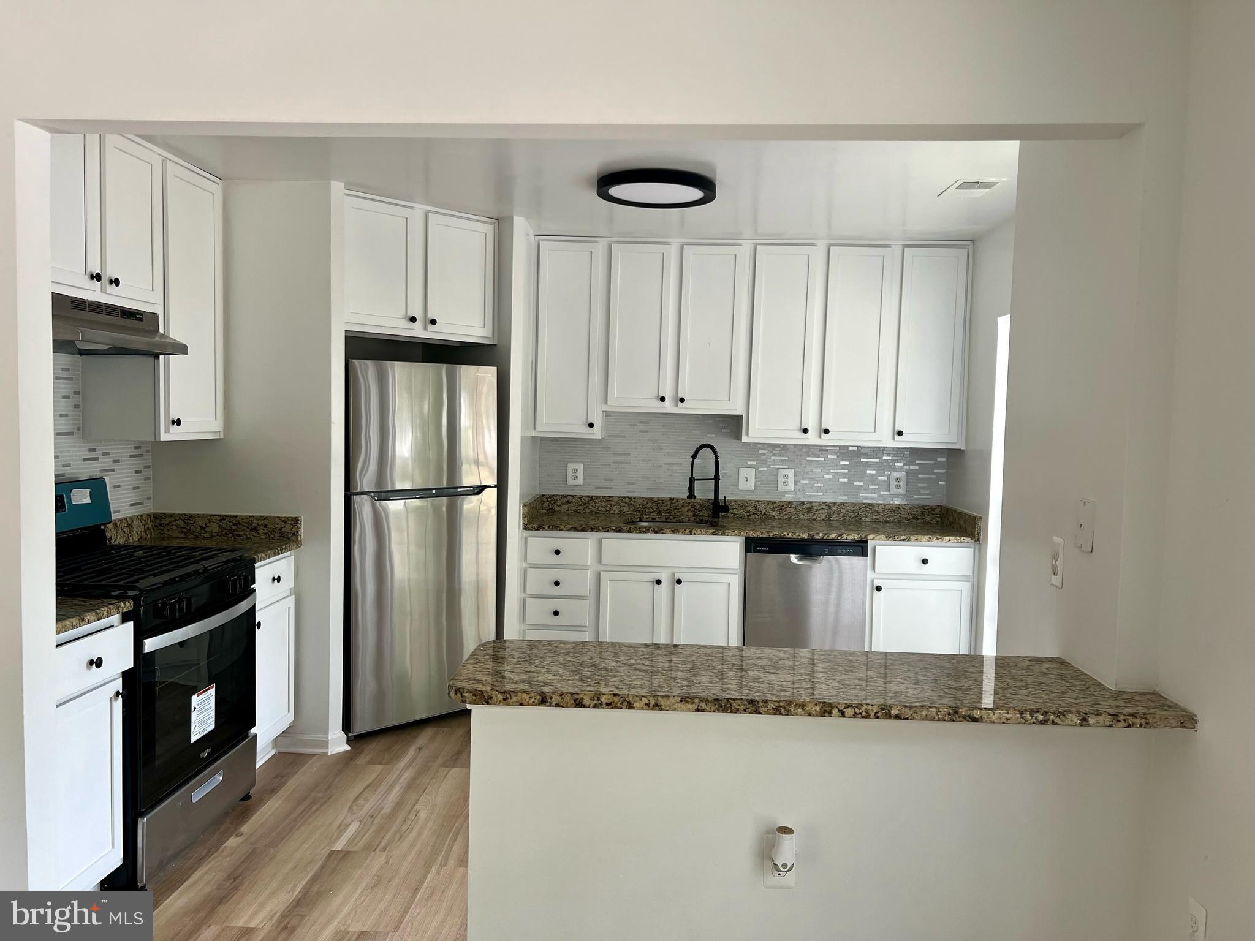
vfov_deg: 53.1
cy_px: 470
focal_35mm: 26
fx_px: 943
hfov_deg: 67.3
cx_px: 628
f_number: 1.5
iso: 64
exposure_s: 1/121
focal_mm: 5.7
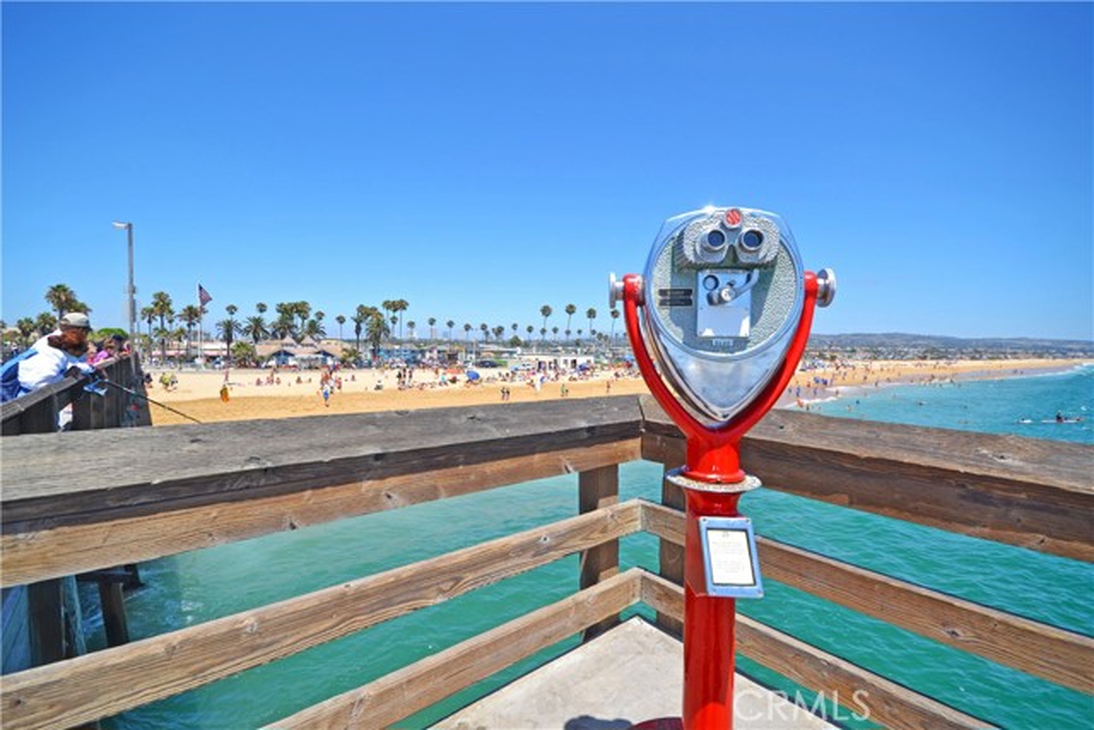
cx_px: 547
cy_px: 365
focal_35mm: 15
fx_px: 456
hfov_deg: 100.4
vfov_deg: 77.4
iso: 100
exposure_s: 1/200
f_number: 7.1
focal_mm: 10
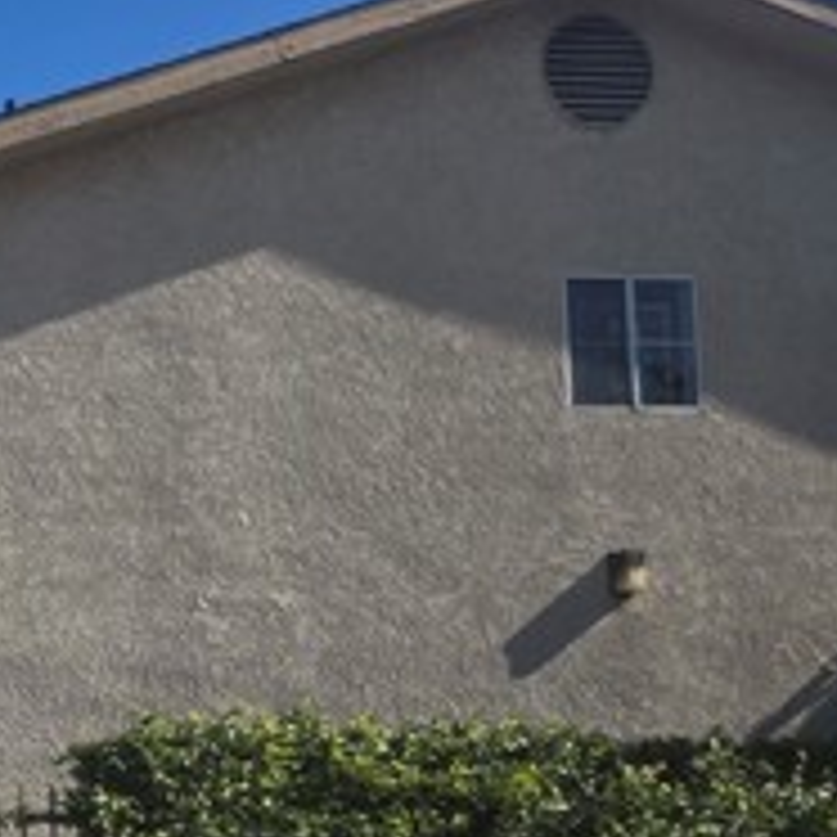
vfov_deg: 24.1
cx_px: -531
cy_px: 711
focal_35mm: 70
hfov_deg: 20.0
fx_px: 1915
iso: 25
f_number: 1.8
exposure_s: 1/2140
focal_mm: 5.4
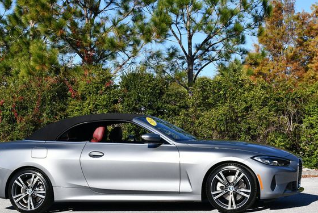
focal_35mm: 80
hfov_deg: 25.3
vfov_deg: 17.1
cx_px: 139
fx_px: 708
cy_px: 118
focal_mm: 35
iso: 100
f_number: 9
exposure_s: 1/320
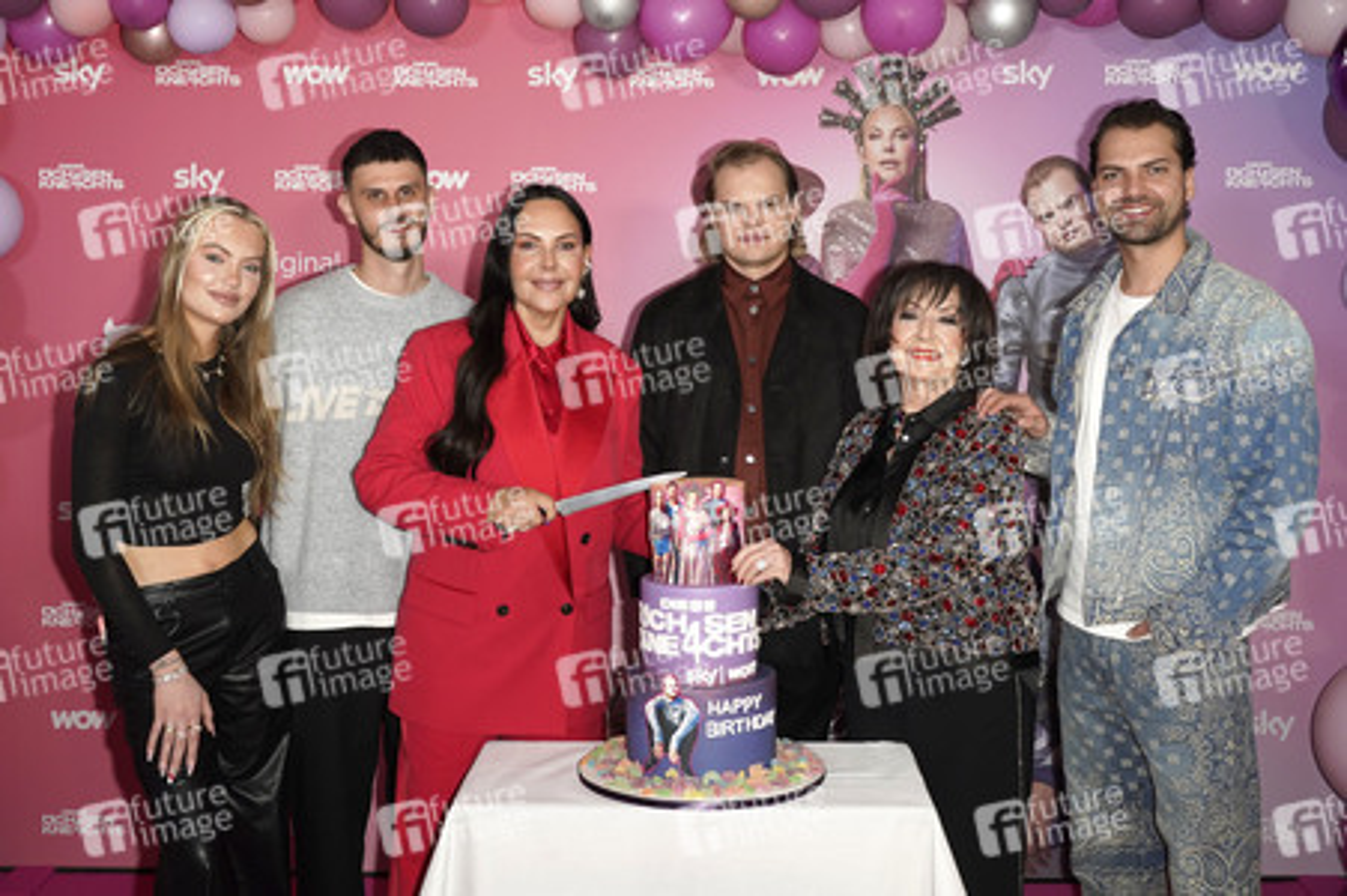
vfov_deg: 37.8
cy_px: 448
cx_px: 674
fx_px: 1309
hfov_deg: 54.5
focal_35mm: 35
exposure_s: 1/160
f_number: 6.3
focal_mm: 35
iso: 640
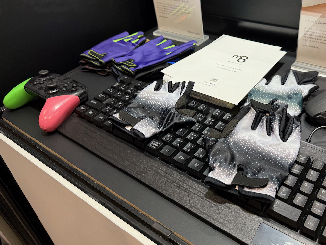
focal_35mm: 31
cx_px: 207
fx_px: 292
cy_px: 91
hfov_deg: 57.5
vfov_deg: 45.0
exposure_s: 1/100
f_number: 1.78
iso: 160
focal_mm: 6.76
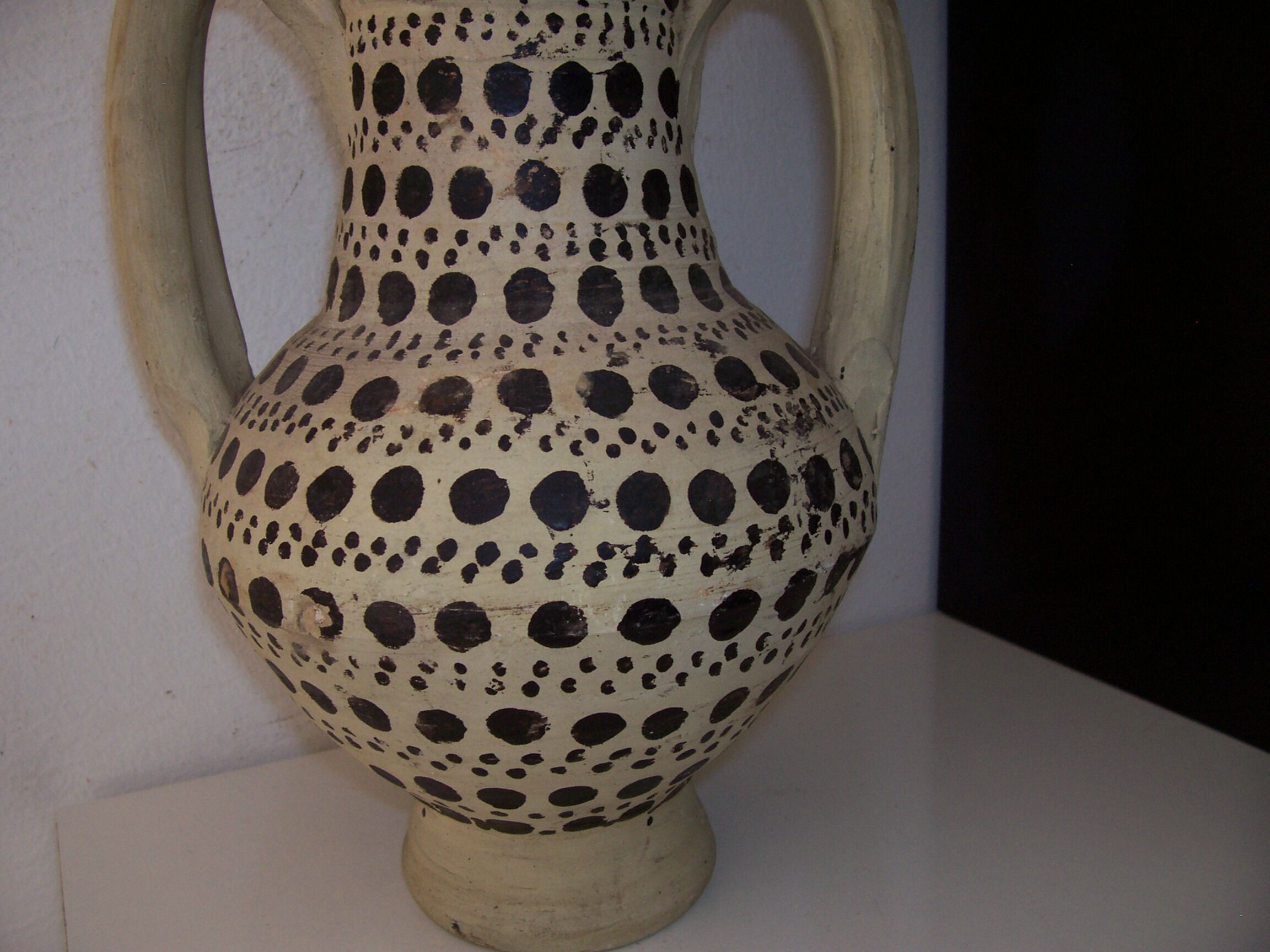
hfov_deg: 54.0
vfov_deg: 41.8
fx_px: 1247
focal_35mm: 34
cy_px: 476
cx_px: 635
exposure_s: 1/64
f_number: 2.7
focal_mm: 5.6
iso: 80
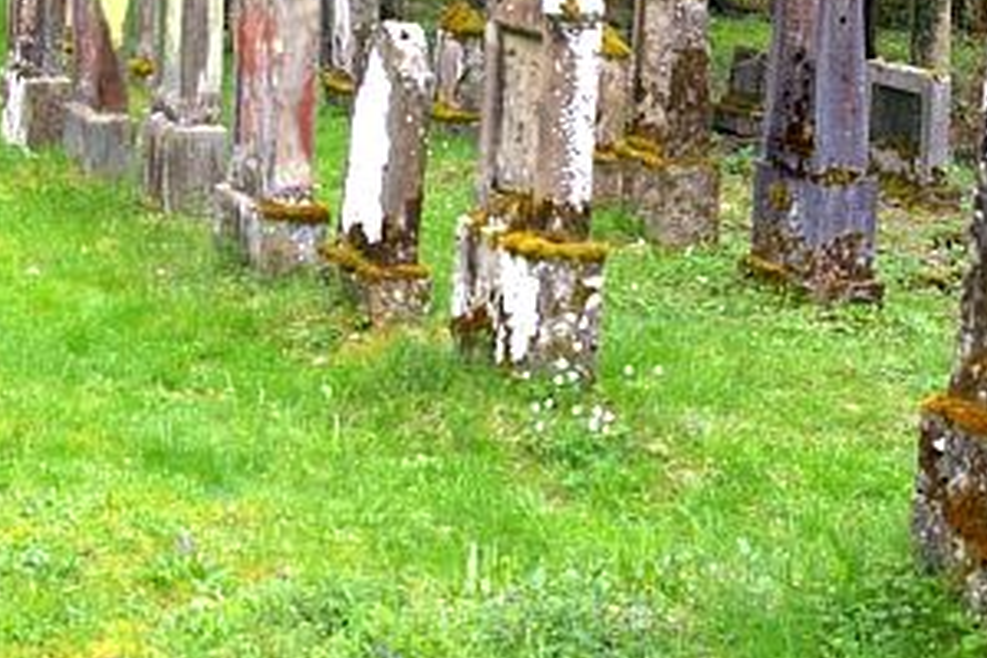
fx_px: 2495
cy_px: 82
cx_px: 375
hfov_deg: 22.3
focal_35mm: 91
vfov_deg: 14.9
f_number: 5.6
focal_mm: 26
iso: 200
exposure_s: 1/90
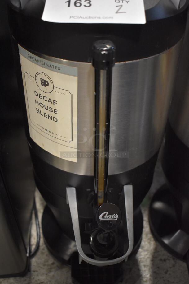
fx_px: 354
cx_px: 94
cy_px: 142
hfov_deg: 29.9
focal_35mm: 45
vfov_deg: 43.6
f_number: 4.2
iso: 3200
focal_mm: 30
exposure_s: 1/125
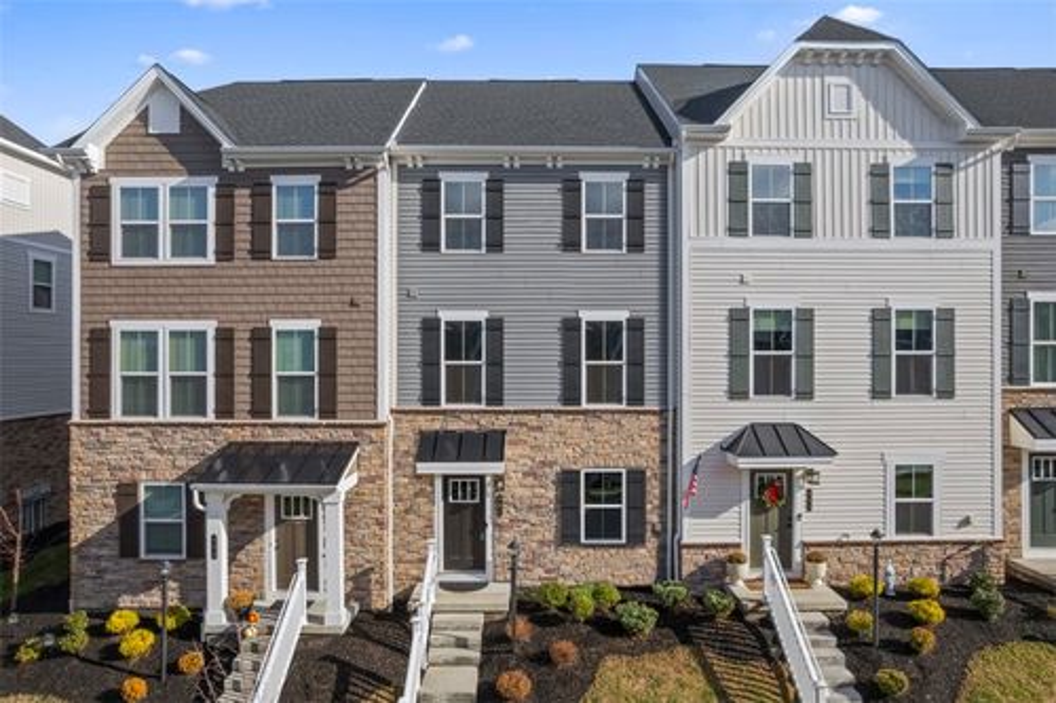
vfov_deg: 57.2
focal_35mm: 22
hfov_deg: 78.6
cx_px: 528
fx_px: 645
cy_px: 352
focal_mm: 8.38
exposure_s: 1/320
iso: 120
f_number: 2.8
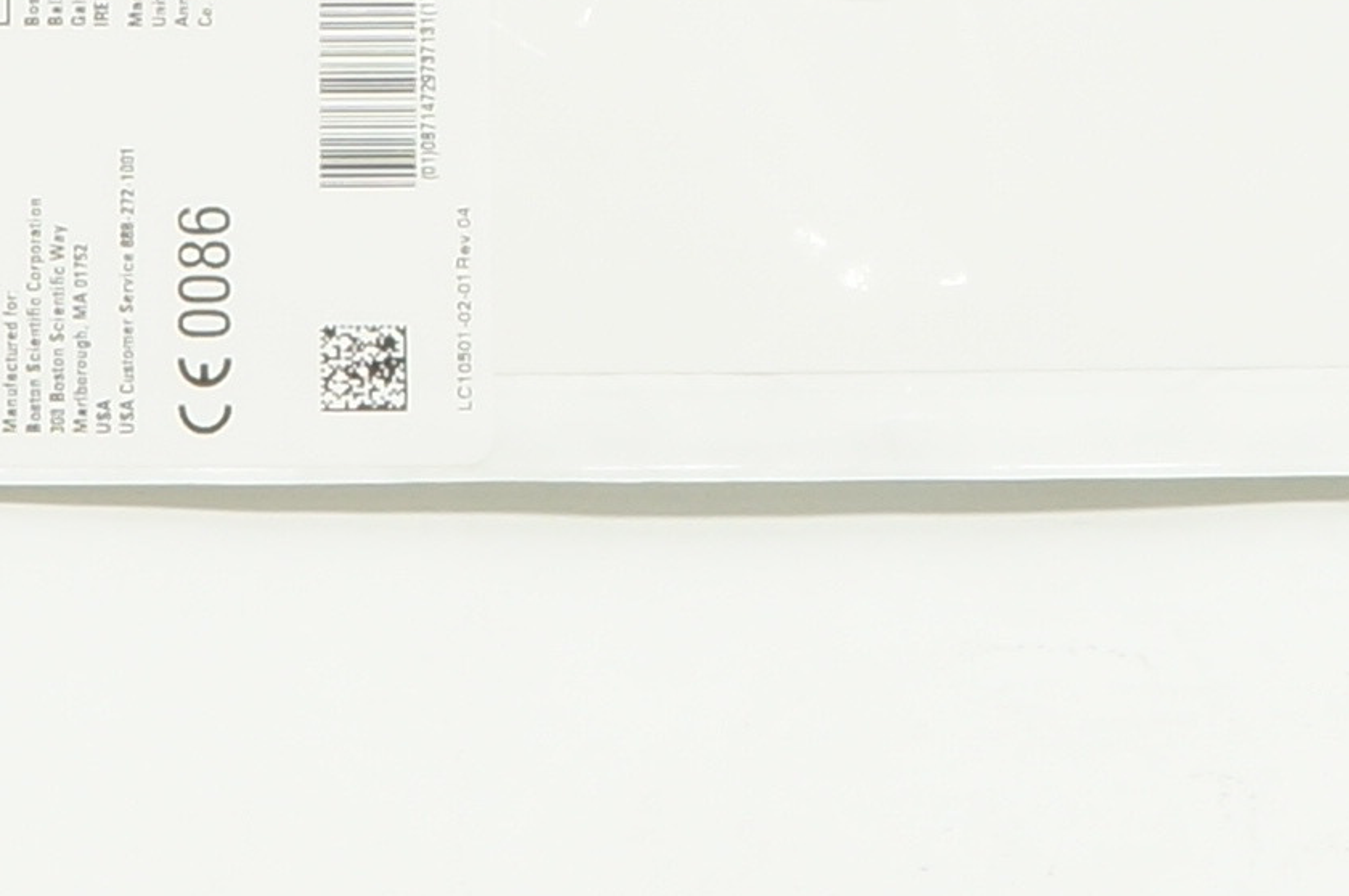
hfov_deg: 10.7
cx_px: 935
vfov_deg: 7.1
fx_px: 7224
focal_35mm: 193
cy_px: 40
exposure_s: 1/15
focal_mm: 22
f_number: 11
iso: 400
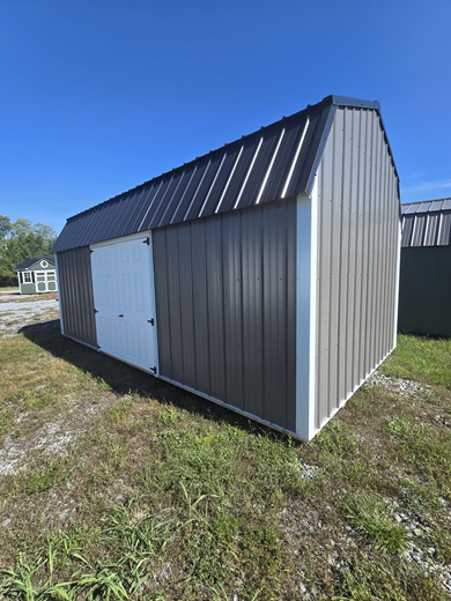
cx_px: 212
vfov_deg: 102.1
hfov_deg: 85.6
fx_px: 243
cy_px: 302
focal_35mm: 14
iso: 64
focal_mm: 2.2
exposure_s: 1/2000
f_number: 2.2
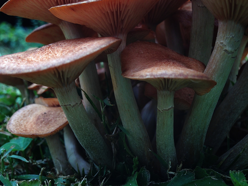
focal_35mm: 33
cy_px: 93
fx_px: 236
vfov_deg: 42.9
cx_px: 124
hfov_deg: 55.4
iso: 50
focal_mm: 4.13
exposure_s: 1/200
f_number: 2.4
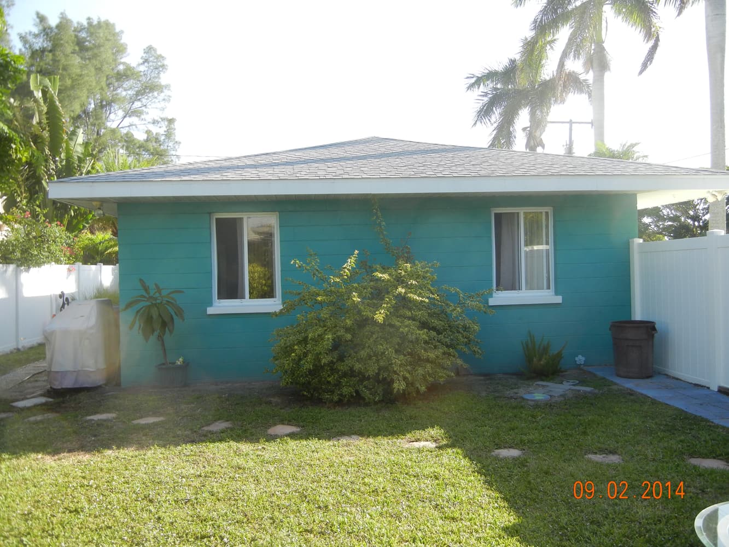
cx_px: 364
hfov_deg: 60.0
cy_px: 274
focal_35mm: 30
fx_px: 632
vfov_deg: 46.8
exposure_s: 1/421
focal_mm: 5.4
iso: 160
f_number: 3.5
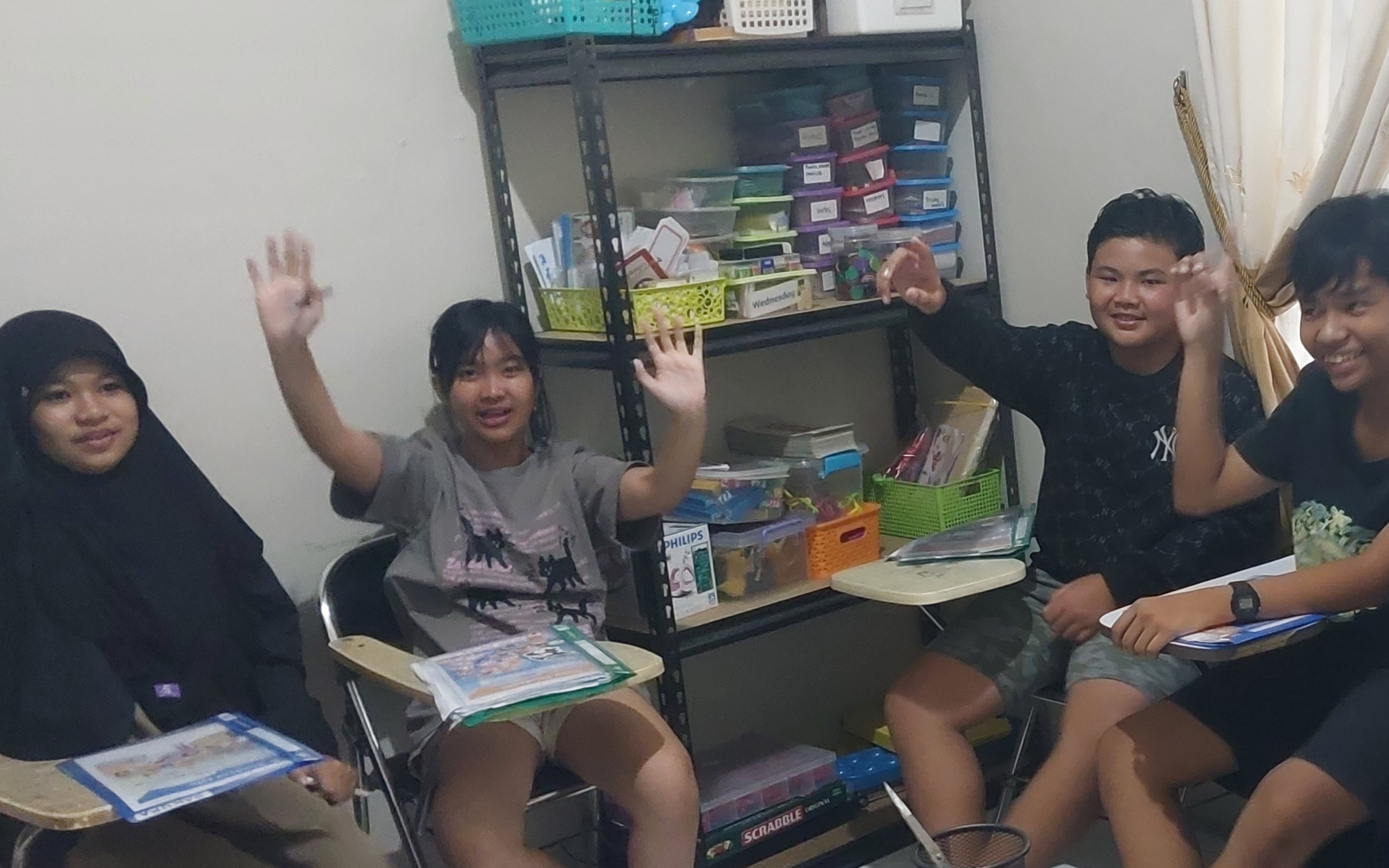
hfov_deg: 34.5
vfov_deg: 22.6
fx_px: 2158
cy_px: 616
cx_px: 1123
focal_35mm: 57
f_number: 1.8
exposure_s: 1/25
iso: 640
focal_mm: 4.6
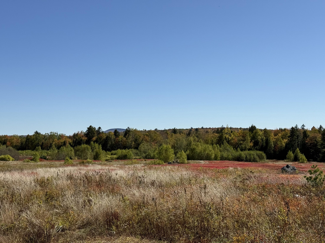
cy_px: 122
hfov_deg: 39.7
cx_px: 162
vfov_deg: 30.3
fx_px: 451
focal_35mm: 48
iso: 64
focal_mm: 6.76
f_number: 1.78
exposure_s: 1/8772
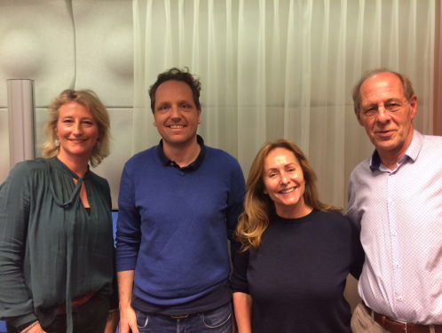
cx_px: 221
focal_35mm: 29
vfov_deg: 48.3
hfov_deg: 61.6
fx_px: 371
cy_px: 166
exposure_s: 1/33
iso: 160
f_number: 2.2
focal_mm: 4.15
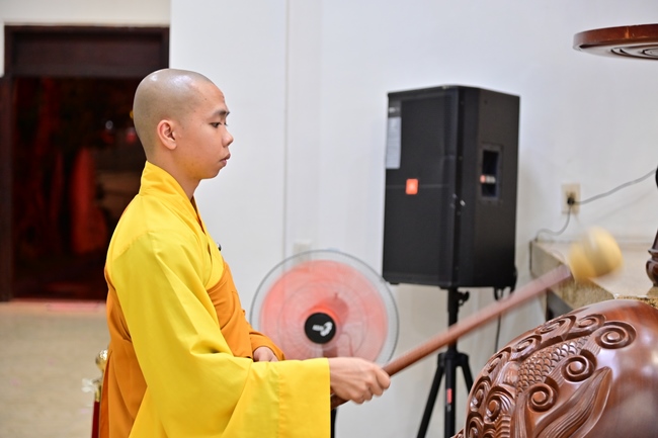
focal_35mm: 75
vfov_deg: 18.2
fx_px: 1370
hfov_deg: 27.0
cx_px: 329
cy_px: 219
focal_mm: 75
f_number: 4
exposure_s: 1/50
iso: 1600
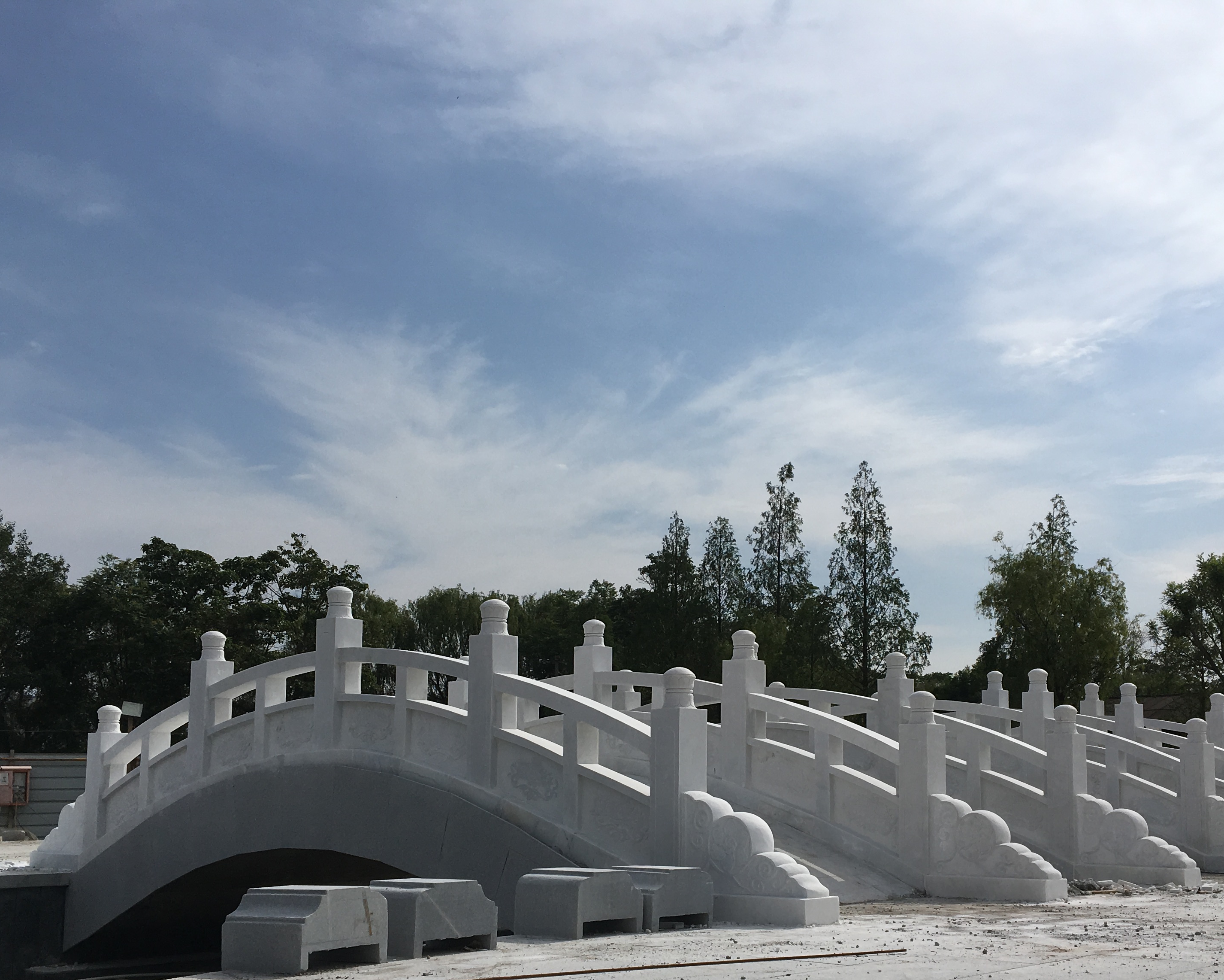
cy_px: 649
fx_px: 1449
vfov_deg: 37.0
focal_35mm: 40
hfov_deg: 45.6
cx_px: 705
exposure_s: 1/5128
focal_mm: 4.15
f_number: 2.2
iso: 25
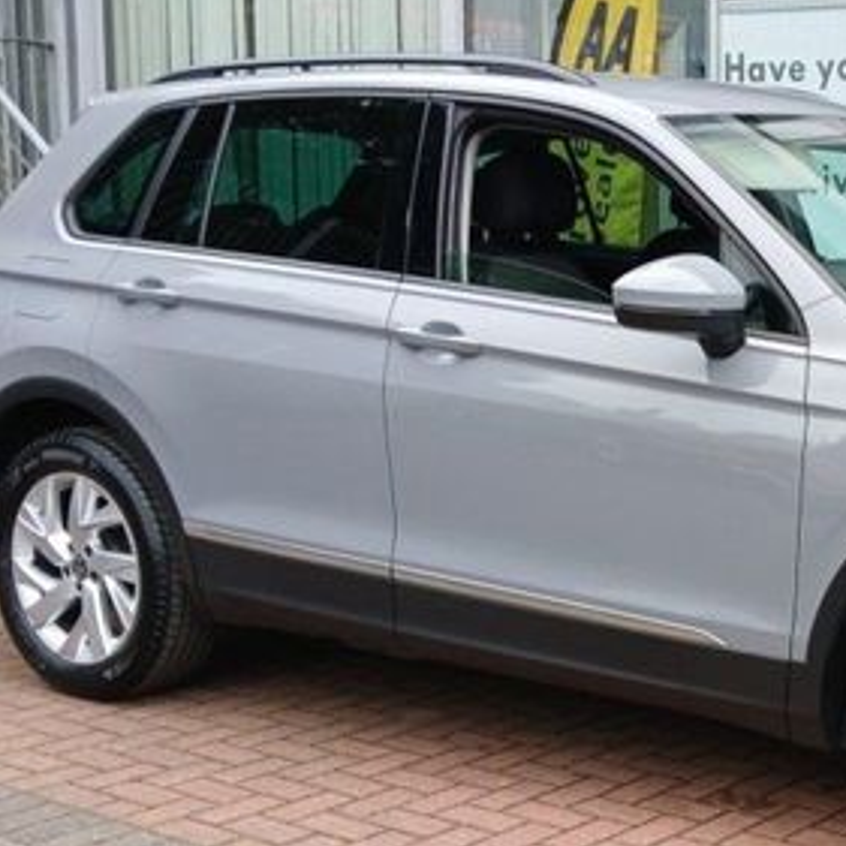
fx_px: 1355
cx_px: 900
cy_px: 518
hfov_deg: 31.3
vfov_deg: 34.5
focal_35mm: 49
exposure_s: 1/100
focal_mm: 3.98
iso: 32
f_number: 1.8
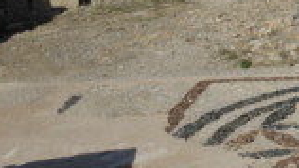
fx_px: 851
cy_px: 43
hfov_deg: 19.1
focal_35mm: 107
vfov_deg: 11.3
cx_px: 331
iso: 100
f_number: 16
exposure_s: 1/125
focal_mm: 27
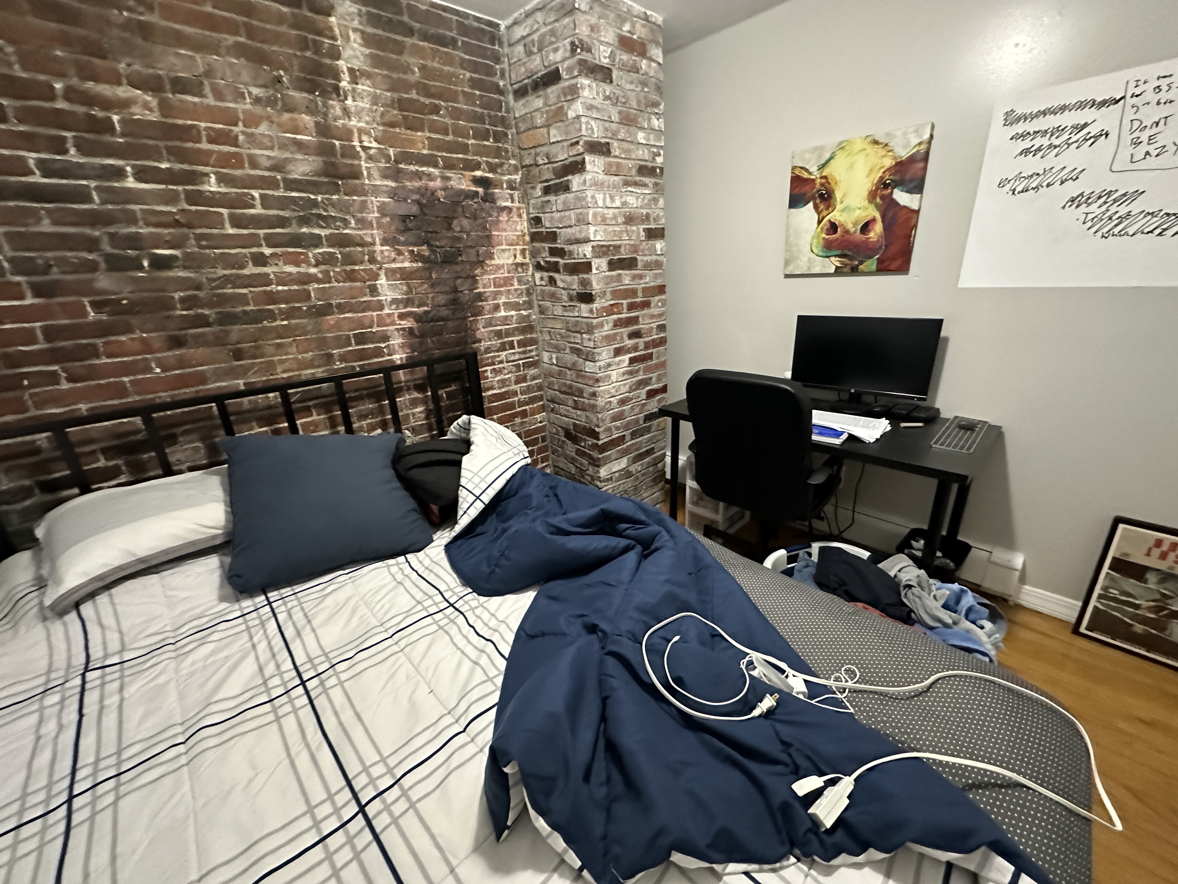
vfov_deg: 85.7
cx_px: 589
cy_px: 442
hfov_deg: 102.1
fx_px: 476
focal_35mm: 14
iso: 1000
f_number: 2.2
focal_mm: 2.22
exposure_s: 1/40
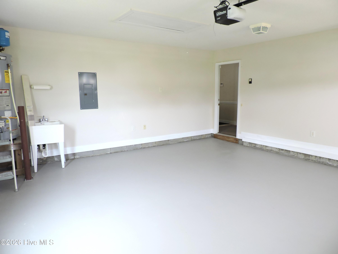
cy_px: 127
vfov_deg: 56.8
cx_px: 169
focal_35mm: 24
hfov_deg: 71.6
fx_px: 234
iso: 220
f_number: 3
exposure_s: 1/30
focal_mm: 4.3
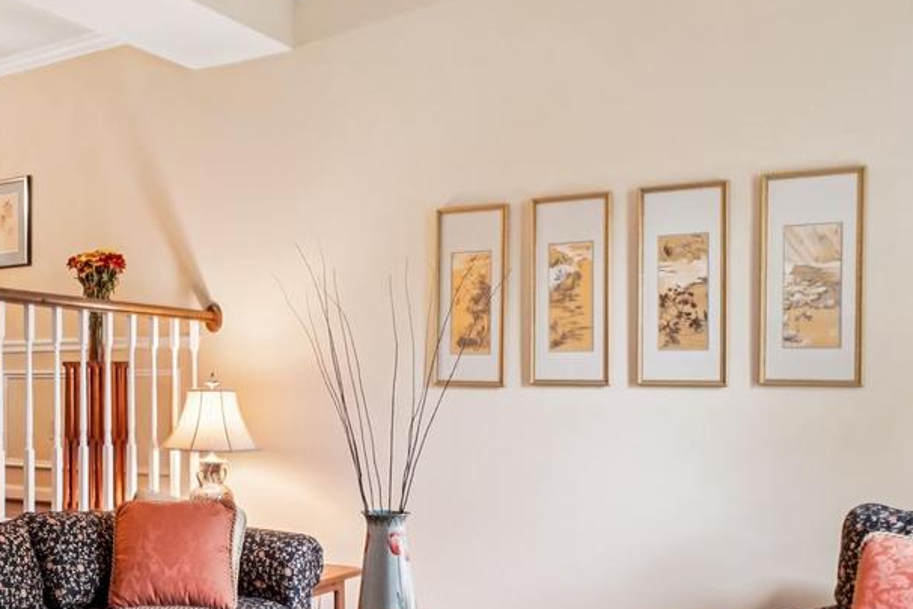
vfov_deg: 33.7
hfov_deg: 44.5
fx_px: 994
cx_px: 78
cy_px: 412
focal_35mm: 39
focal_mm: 11
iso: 500
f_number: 8
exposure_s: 1/8
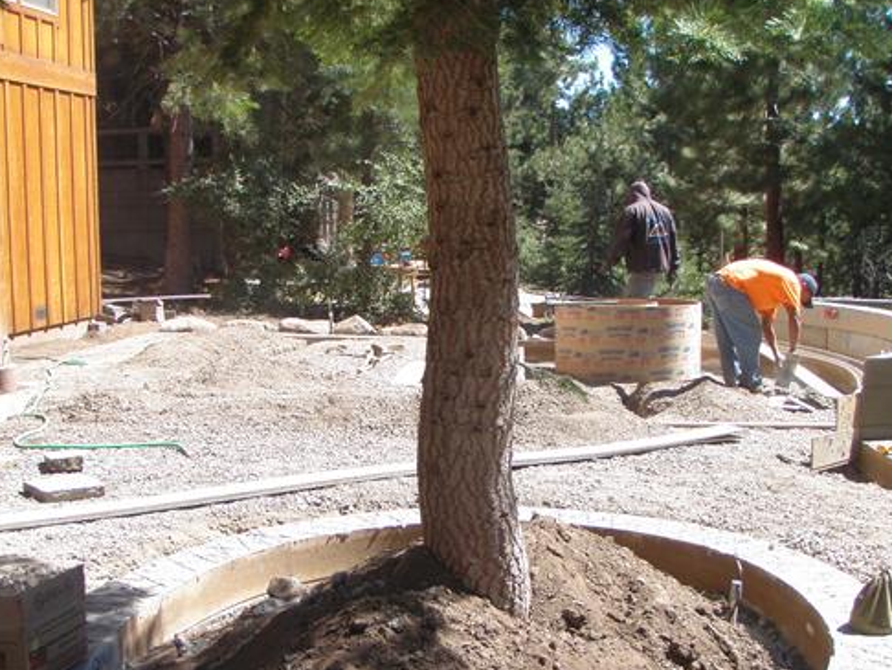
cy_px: 411
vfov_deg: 29.0
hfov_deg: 38.2
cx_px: 470
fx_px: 1289
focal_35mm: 50
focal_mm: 6.7
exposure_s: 1/500
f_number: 3.5
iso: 80
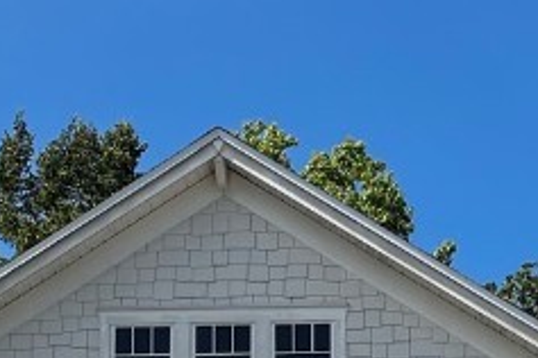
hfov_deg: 17.3
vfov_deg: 10.6
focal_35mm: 117
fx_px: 1748
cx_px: 445
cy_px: 741
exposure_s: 1/2632
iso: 50
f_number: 1.6
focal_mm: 5.1
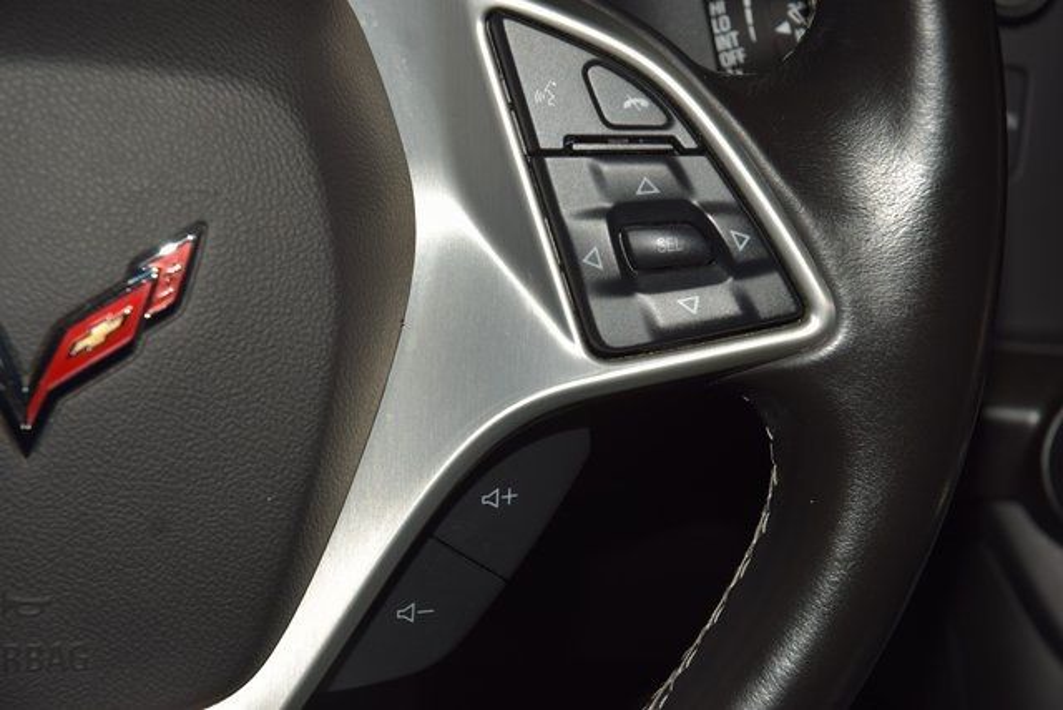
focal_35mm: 105
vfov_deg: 13.0
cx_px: 532
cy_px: 355
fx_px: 3101
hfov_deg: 19.5
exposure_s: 1/125
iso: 100
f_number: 8
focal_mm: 70
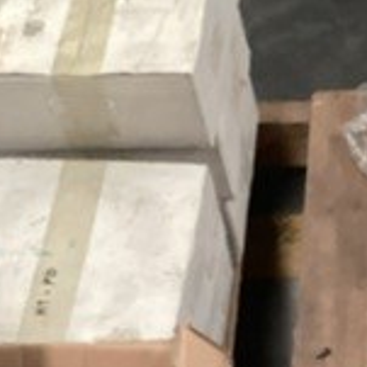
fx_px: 1391
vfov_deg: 14.8
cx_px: 486
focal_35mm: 116
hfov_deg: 14.4
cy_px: 345
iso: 320
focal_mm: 3.3
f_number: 2.4
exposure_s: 1/33
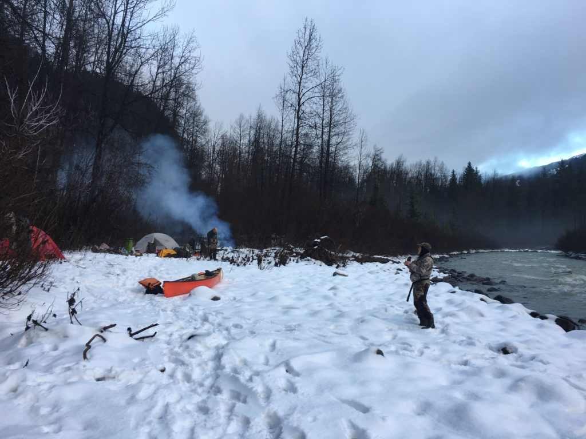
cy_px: 220
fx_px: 491
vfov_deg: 48.2
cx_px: 293
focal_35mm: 29
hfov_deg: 61.7
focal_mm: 4.15
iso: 25
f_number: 2.2
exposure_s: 1/120
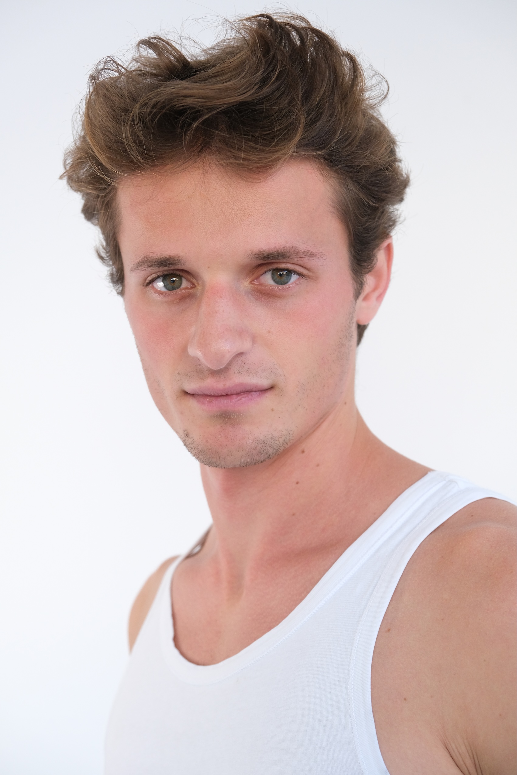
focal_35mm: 59
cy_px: 388
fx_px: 1271
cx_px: 258
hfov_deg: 23.0
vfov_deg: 33.9
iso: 1250
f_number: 3.6
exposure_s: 1/500
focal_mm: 39
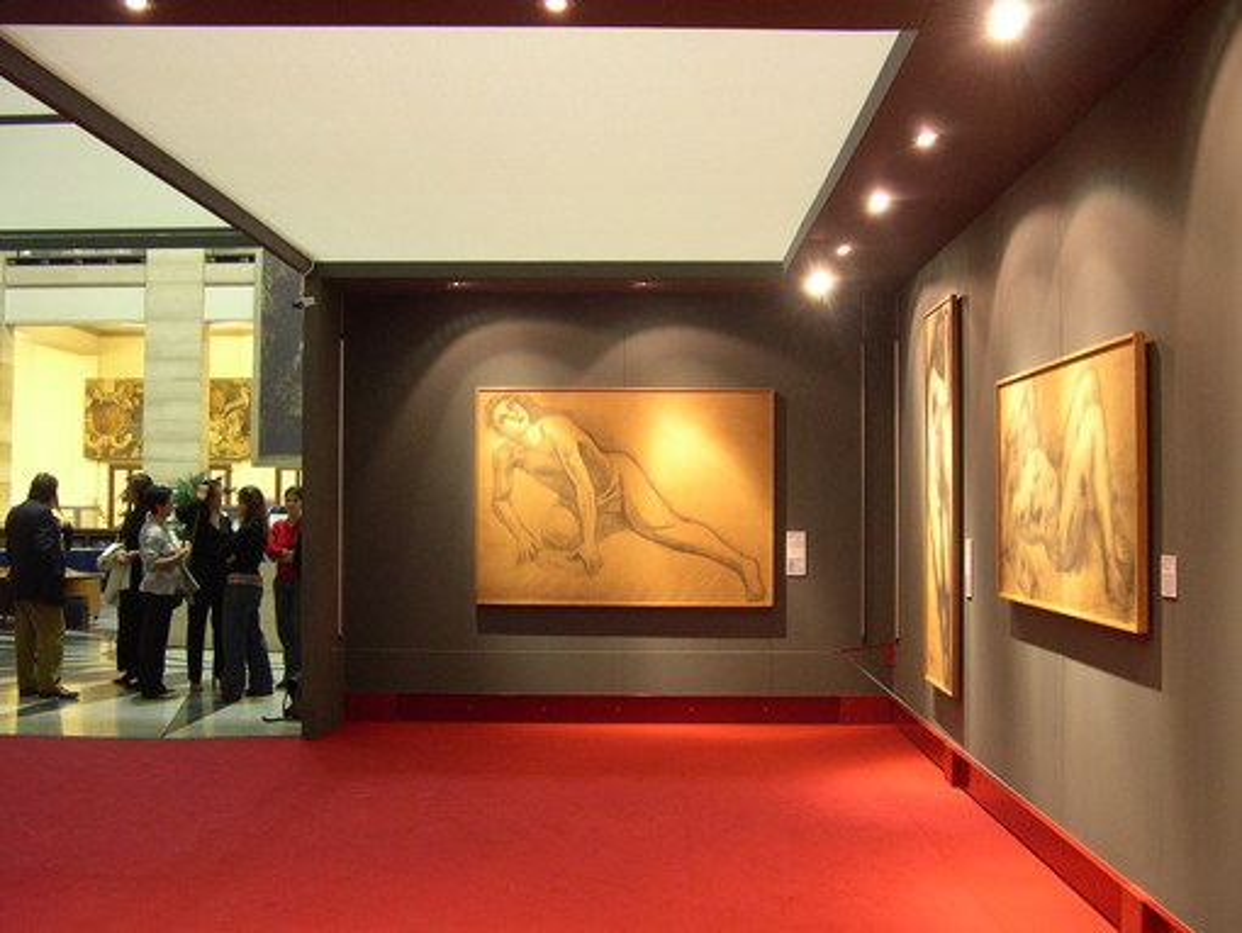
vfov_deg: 37.8
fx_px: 1364
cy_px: 466
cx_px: 621
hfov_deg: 49.0
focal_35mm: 38
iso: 400
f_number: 2.8
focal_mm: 8
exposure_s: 1/3.9
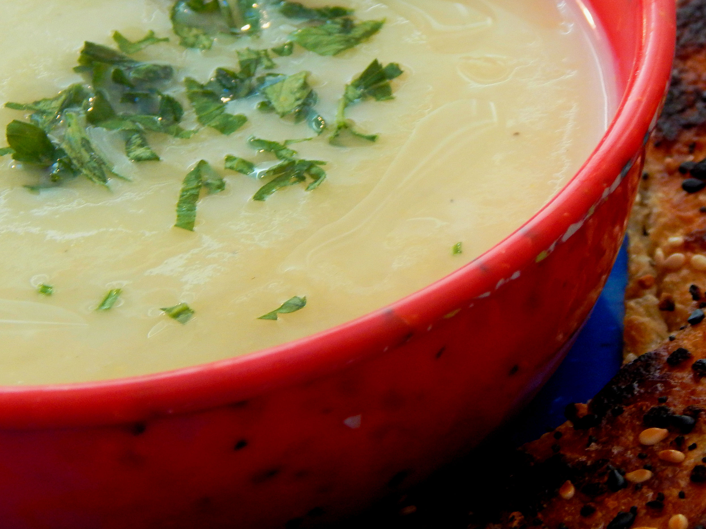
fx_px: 2794
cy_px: 179
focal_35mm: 137
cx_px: 429
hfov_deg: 14.4
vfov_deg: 10.8
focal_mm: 16.6
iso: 220
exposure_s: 1/30
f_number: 4.4
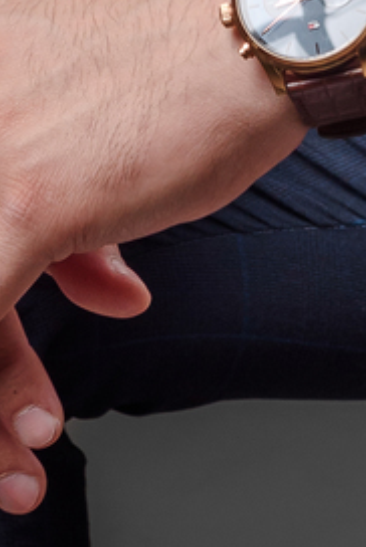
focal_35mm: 330
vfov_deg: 6.0
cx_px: 690
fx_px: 5019
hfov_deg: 4.1
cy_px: -817
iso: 100
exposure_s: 1/125
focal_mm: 50
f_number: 8
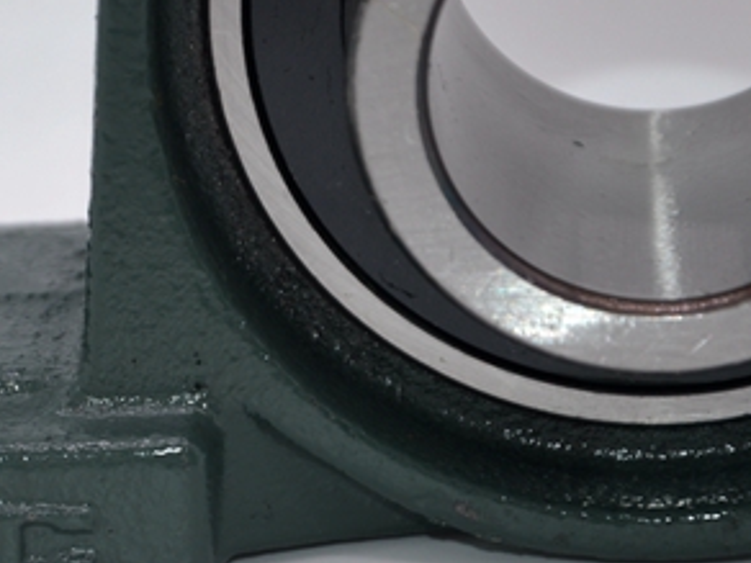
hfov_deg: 5.9
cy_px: 396
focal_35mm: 337
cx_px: 93
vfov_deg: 4.4
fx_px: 7313
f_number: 5.6
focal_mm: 105
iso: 100
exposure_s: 1/200
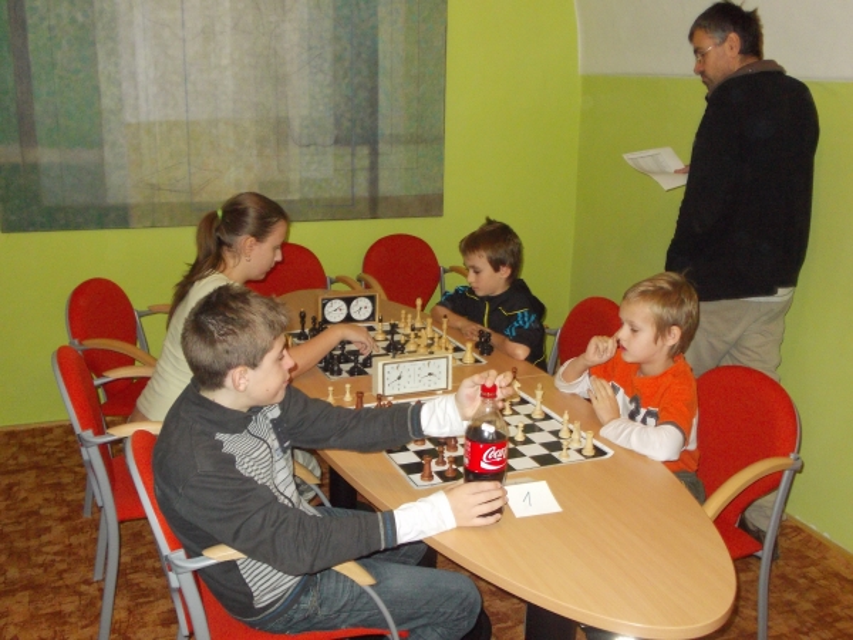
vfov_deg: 37.7
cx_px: 426
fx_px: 936
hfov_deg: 49.0
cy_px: 320
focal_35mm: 38
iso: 250
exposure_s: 1/30
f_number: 3.1
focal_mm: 5.3
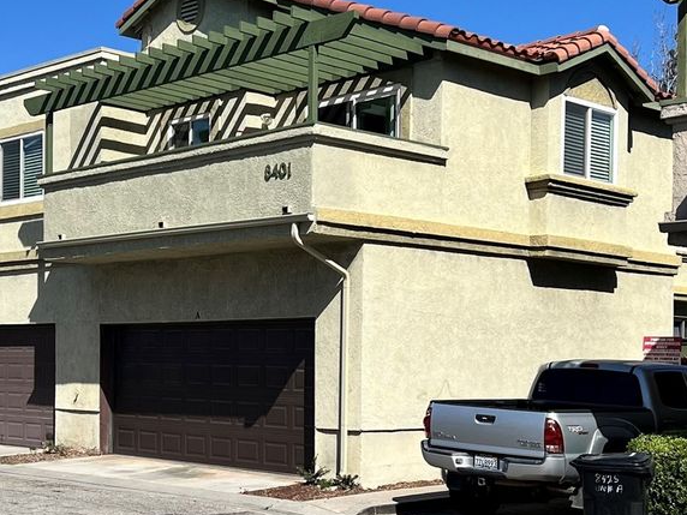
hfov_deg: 65.3
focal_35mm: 27
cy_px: 260
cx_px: 336
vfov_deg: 51.4
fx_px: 536
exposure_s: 1/6211
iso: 50
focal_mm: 5.7
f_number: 1.5
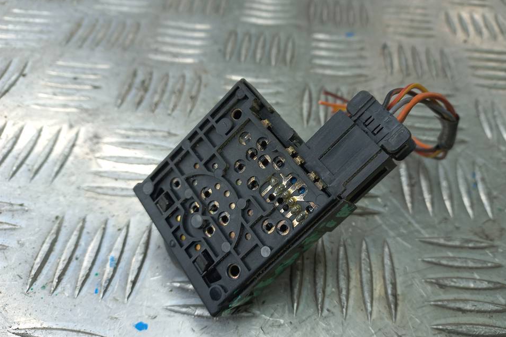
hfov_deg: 65.4
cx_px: 271
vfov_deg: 46.4
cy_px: 168
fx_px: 394
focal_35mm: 28
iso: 40
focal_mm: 4.6
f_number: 1.8
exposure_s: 1/100
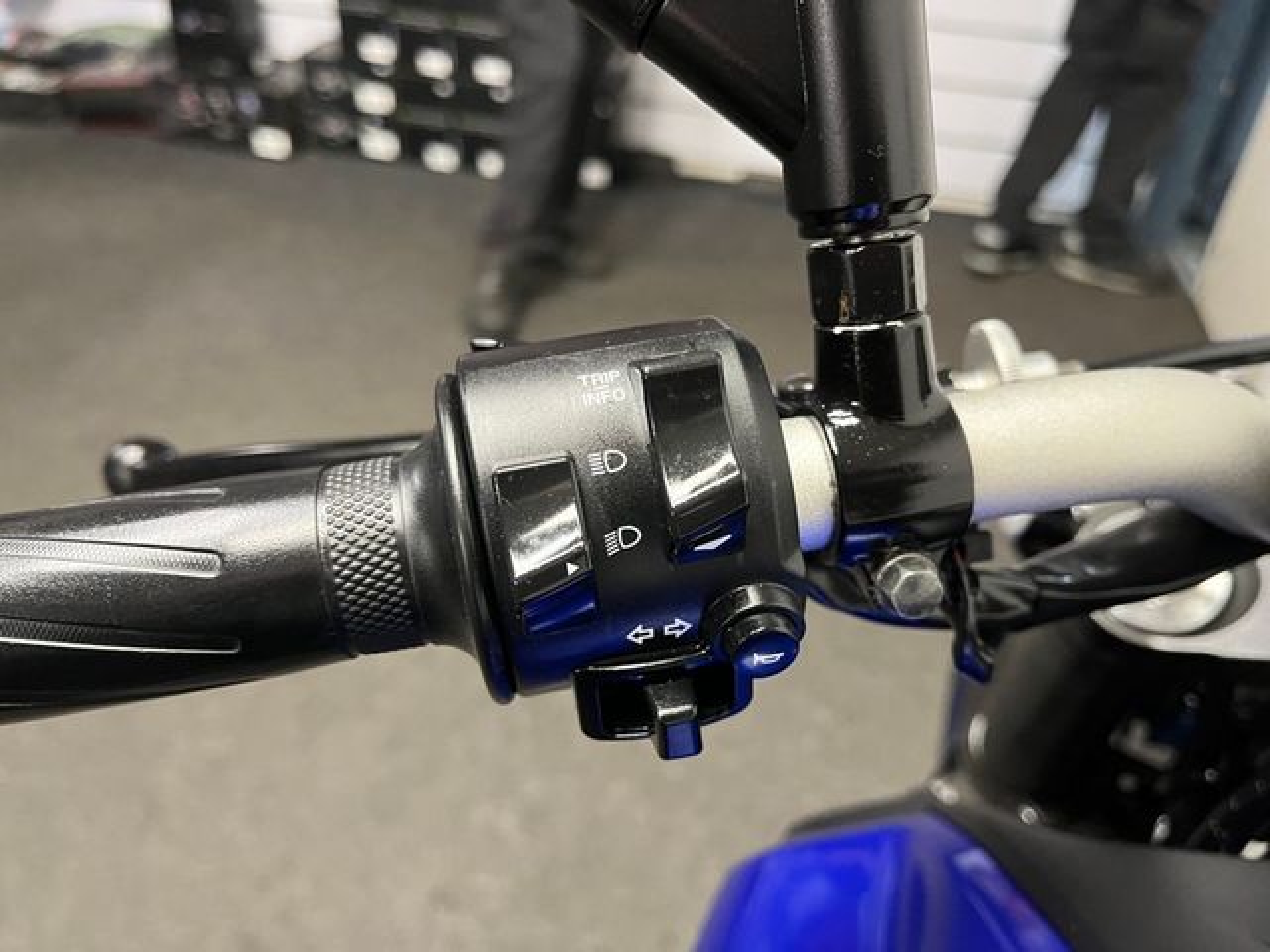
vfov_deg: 53.1
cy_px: 476
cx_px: 635
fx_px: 954
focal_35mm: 26
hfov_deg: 67.3
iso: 500
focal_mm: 5.1
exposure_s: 1/50
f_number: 1.6
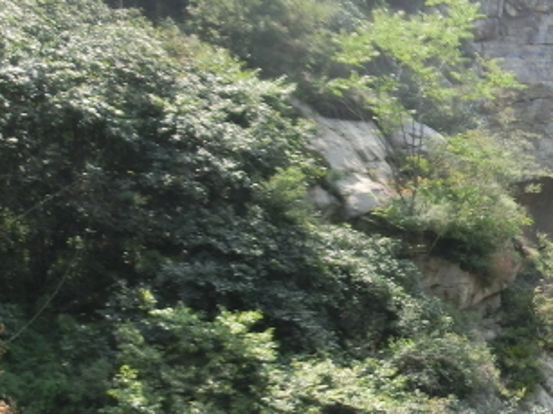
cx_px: 713
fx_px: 1278
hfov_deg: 22.0
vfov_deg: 18.4
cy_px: 236
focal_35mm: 80
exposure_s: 1/400
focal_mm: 4.24
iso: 80
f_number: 3
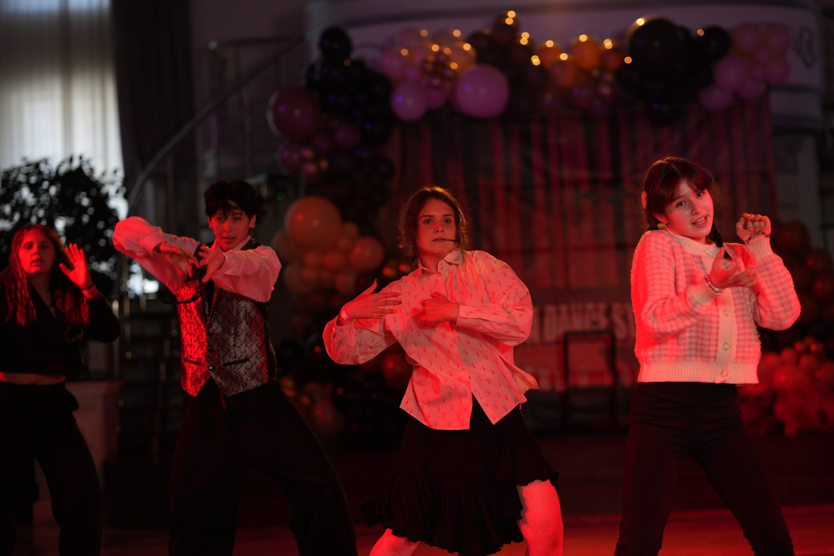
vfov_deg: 16.1
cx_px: 417
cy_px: 278
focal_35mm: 85
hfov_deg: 23.9
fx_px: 1969
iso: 800
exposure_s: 1/400
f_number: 2.2
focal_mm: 85
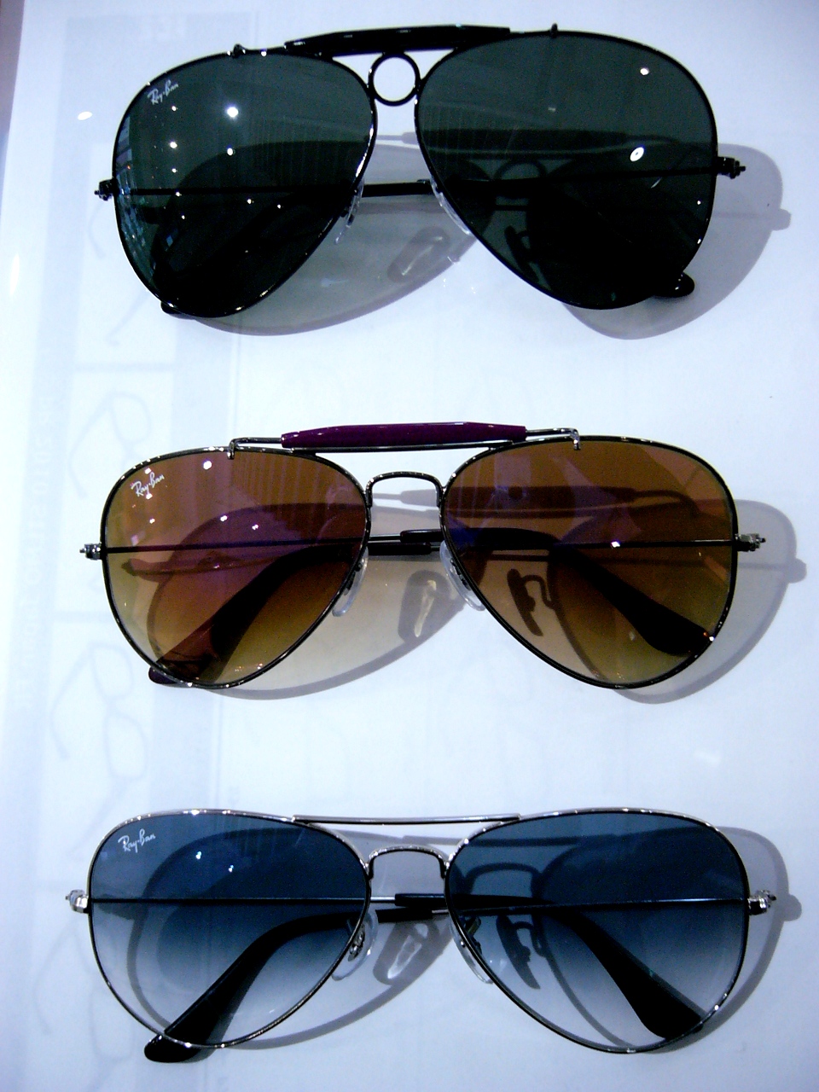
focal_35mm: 35
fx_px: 1104
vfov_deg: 52.6
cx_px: 410
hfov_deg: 40.7
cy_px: 546
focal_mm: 5.8
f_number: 2.8
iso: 200
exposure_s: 1/40
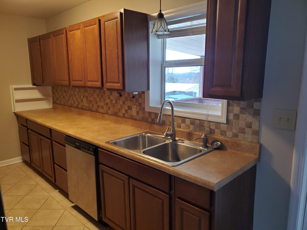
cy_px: 115
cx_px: 154
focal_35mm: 26
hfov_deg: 67.3
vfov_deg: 53.1
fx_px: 231
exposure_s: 1/40
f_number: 1.5
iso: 250
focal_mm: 4.3
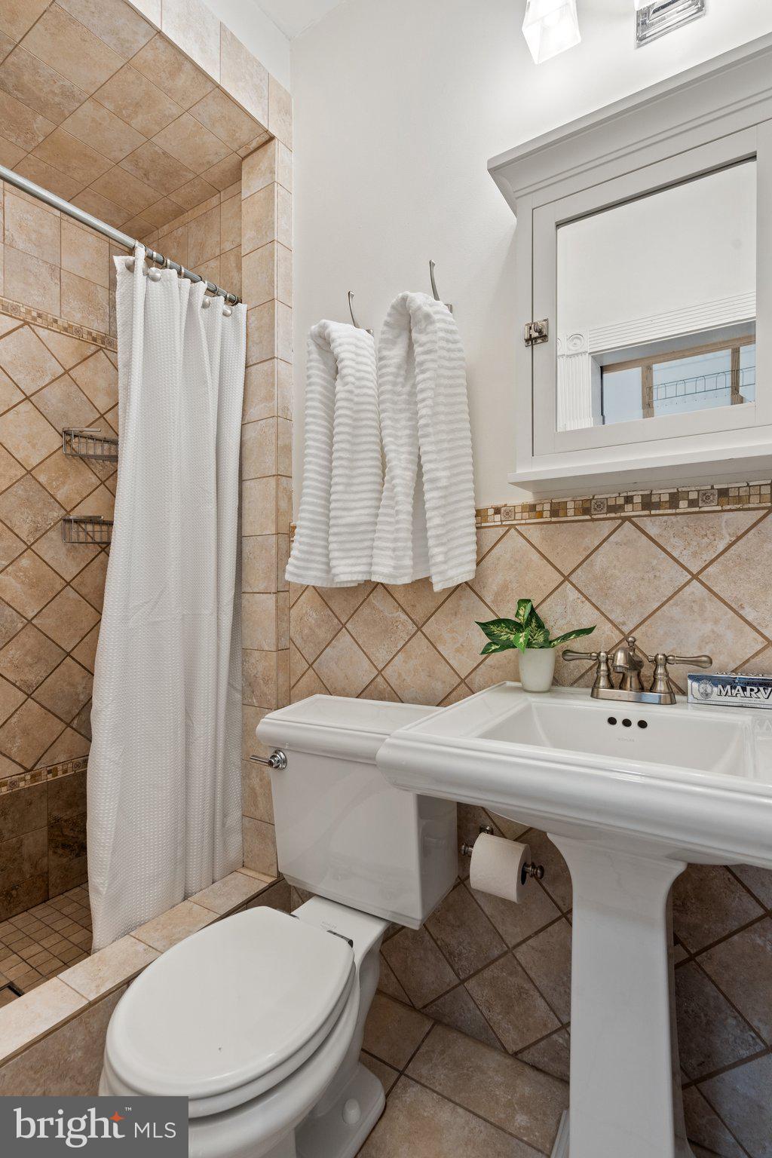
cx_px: 386
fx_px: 515
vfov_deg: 96.7
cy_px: 579
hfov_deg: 73.7
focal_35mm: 16
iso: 500
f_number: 10
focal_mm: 16
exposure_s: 1/5
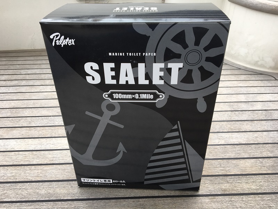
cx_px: 139
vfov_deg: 48.2
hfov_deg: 61.7
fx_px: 233
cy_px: 104
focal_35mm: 29
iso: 25
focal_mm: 4.15
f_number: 2.2
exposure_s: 1/273
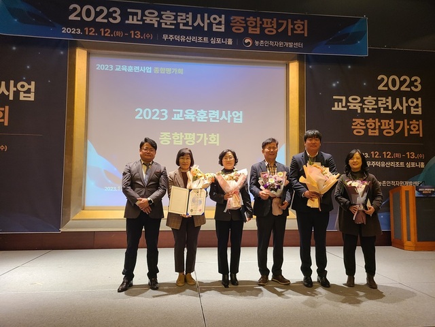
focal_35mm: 26
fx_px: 327
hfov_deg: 67.3
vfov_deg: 53.1
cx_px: 218
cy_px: 164
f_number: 1.8
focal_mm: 5.4
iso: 160
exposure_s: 1/60
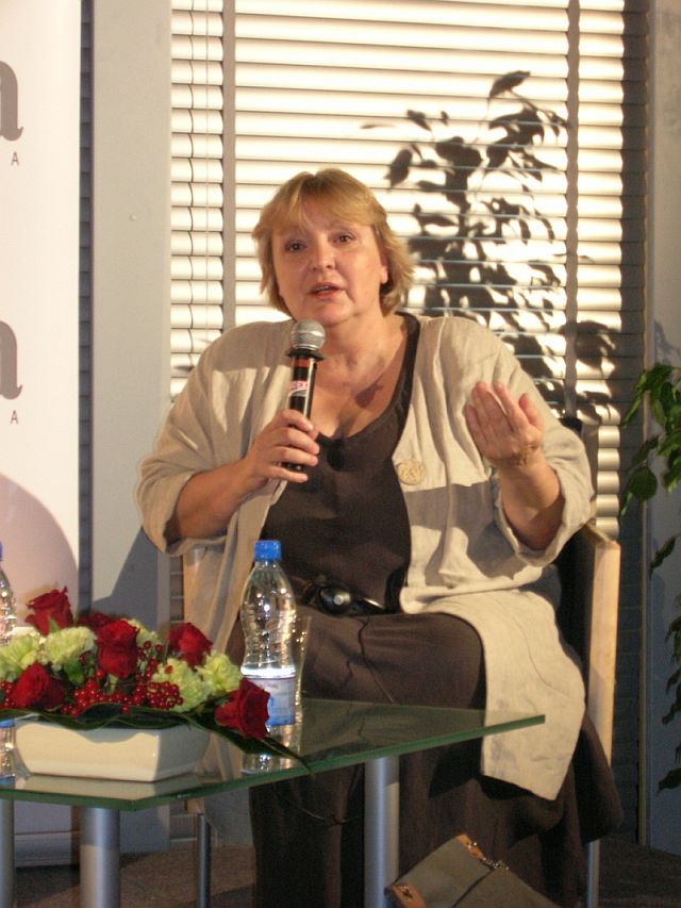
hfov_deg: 14.5
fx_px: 2675
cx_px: 340
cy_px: 454
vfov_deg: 19.3
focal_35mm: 102
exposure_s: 1/20.7
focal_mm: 17.1
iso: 200
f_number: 4.9
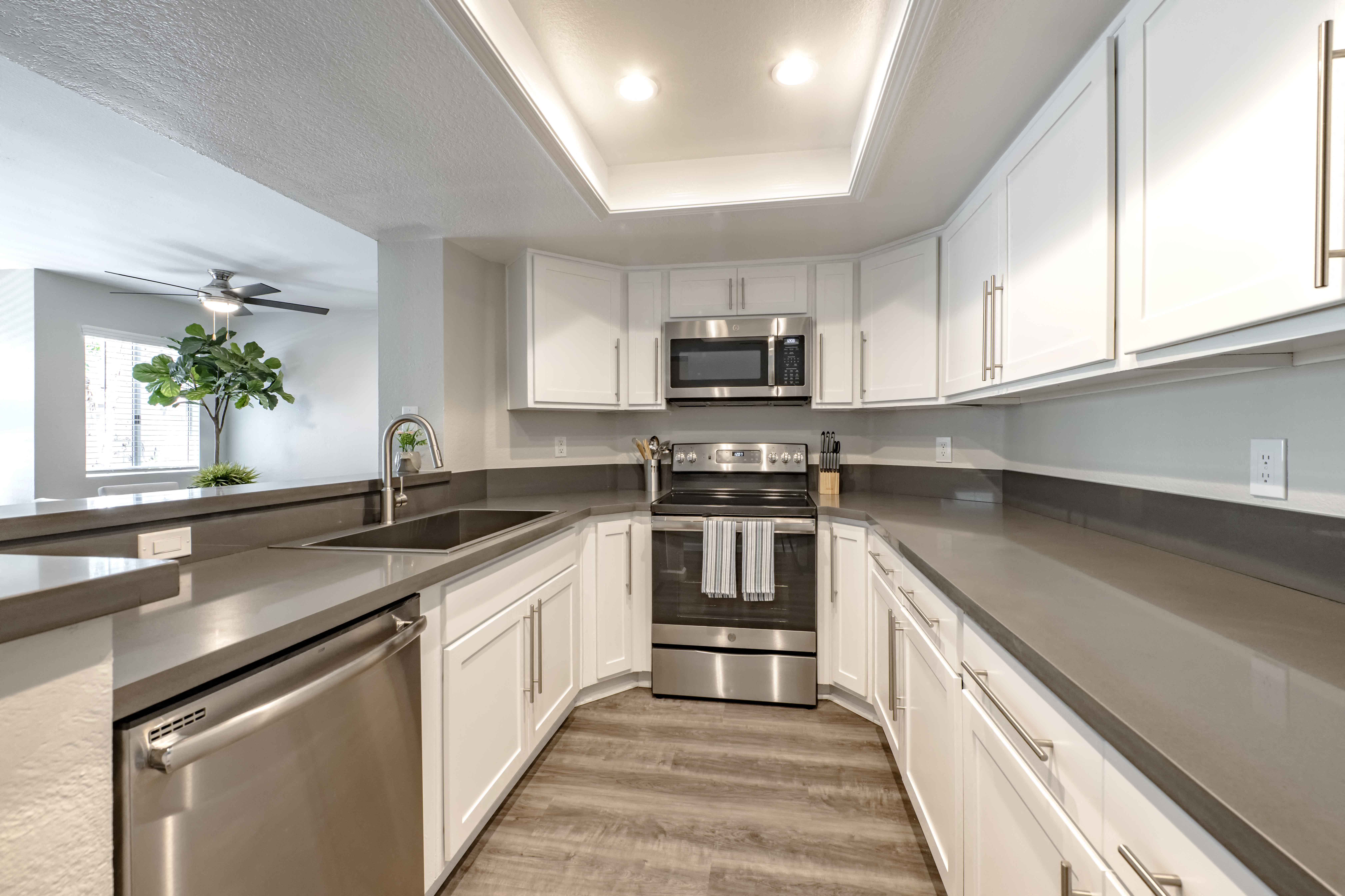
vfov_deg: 81.2
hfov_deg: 104.3
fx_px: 523
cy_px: 448
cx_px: 672
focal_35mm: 14
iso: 400
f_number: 8
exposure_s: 1/10
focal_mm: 14
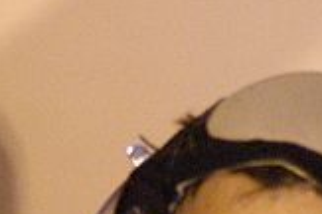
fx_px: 10123
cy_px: 536
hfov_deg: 1.8
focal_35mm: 1134
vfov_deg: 1.2
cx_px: 79
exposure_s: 1/500
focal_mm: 120
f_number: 2.8
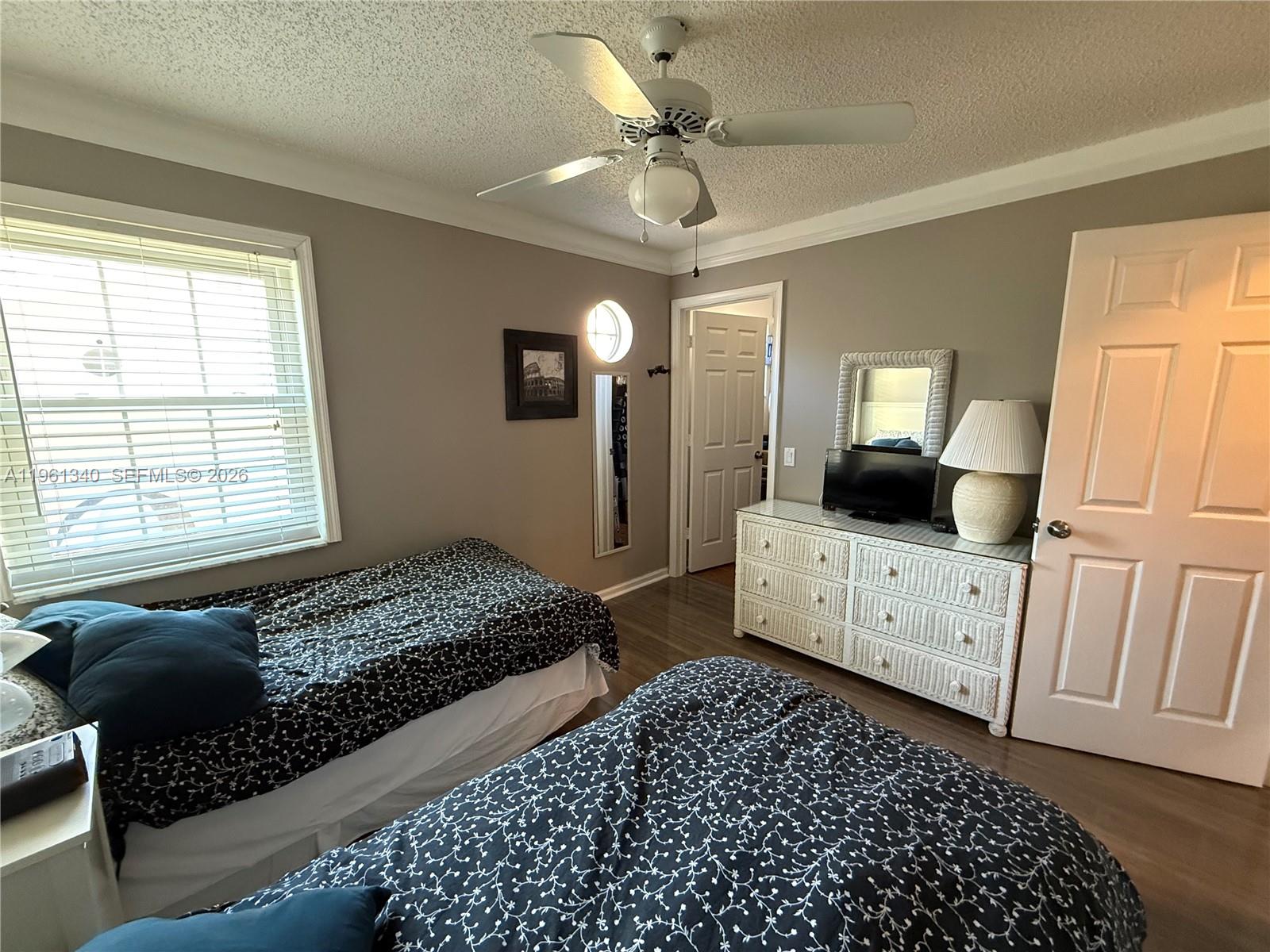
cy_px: 476
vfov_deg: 85.7
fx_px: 514
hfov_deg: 102.1
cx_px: 635
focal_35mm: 14
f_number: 2.2
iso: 640
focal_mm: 2.22
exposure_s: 1/60
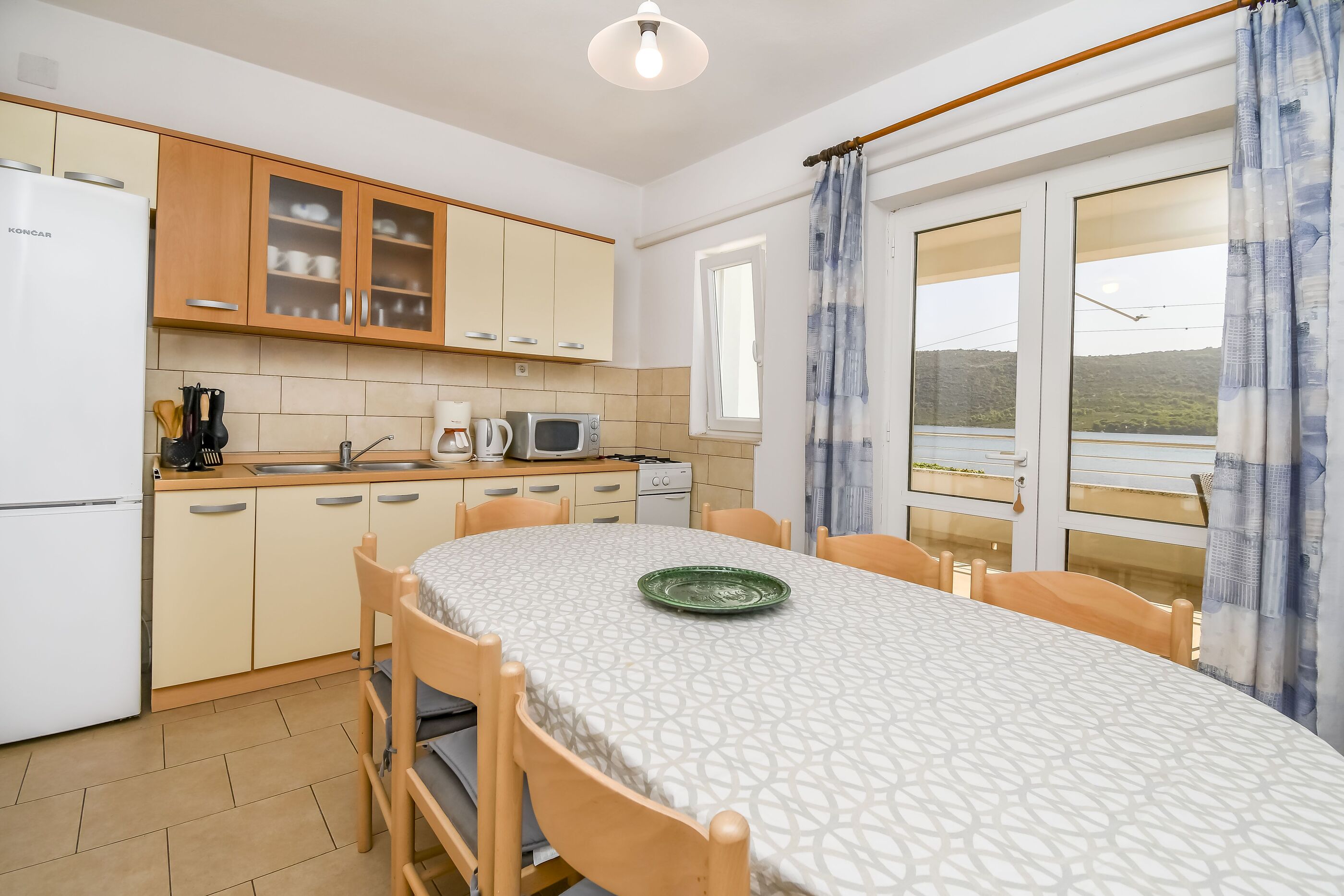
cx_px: 672
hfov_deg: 100.4
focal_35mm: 15
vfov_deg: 77.3
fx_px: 560
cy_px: 448
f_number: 8
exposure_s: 1/160
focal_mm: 10
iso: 160
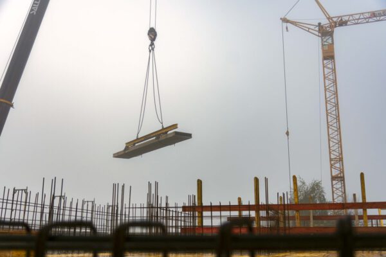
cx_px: 193
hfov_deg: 47.9
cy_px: 128
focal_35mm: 40
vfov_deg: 33.0
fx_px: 434
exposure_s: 1/1000
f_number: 2.8
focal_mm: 27
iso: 250
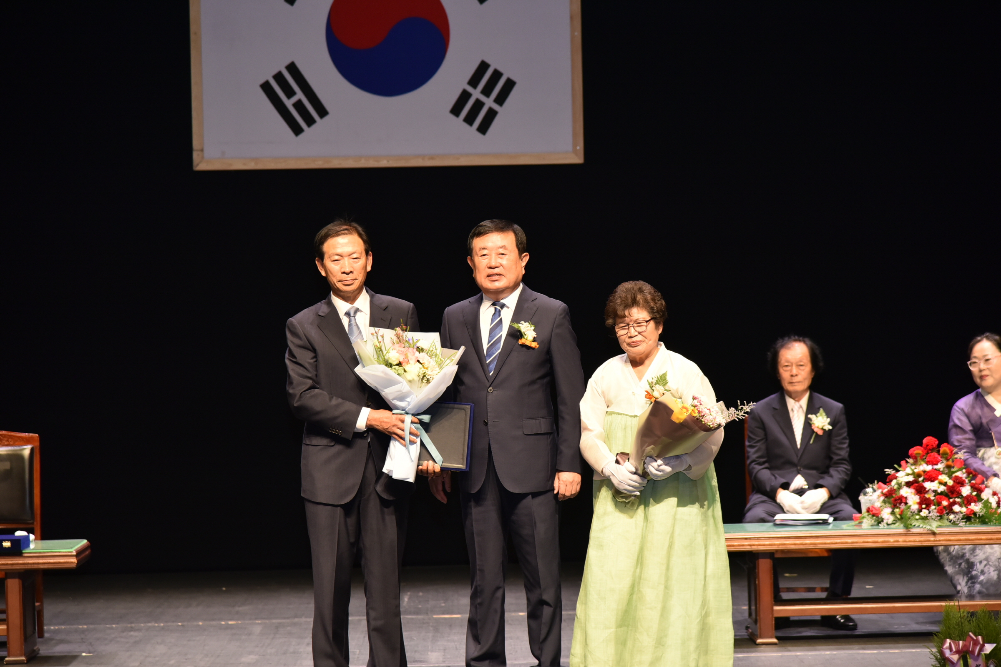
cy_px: 334
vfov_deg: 11.4
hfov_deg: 17.1
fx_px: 3337
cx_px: 500
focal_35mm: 120
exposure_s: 1/125
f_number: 4.5
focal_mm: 120
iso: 1250
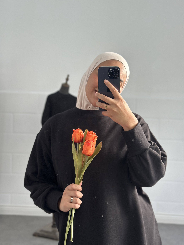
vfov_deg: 39.7
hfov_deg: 30.3
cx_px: 92
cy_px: 122
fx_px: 340
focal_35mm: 48
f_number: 1.78
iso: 80
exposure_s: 1/373
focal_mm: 6.86
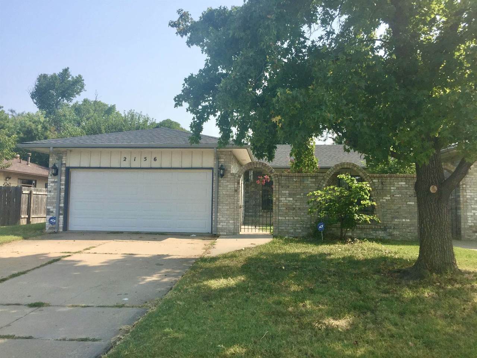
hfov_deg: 61.7
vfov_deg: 48.2
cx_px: 238
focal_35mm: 29
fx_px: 400
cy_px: 179
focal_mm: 4.15
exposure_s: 1/1799
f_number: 2.2
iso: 32
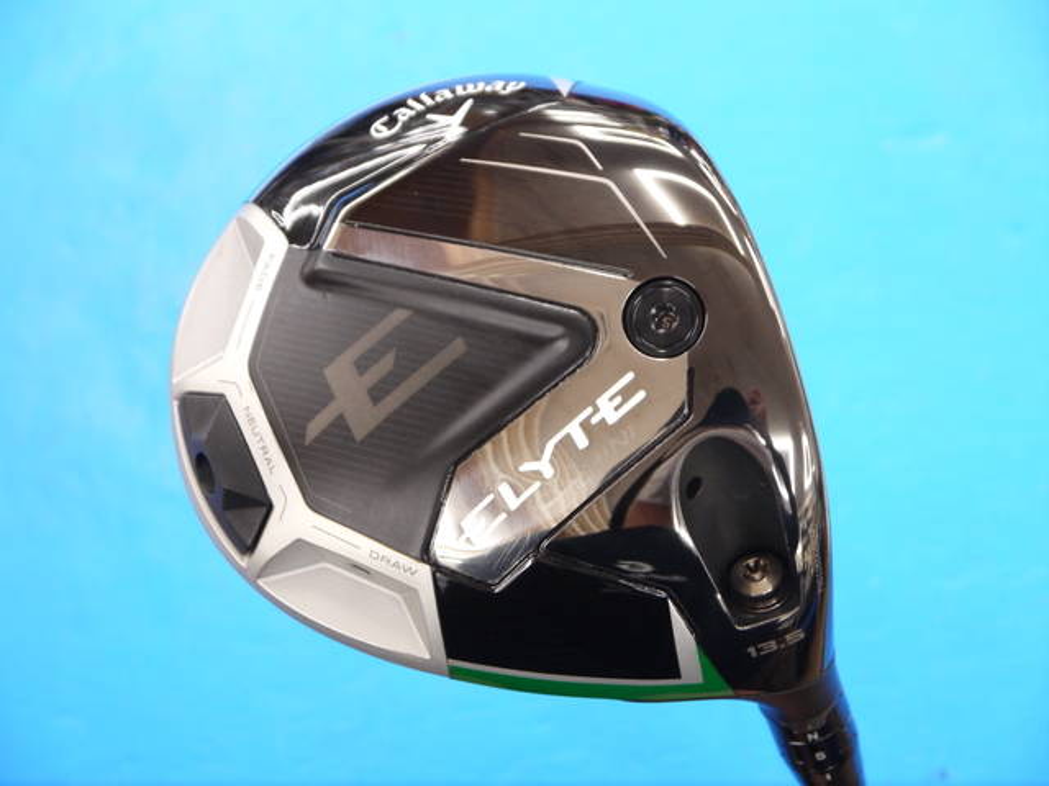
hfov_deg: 23.3
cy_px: 393
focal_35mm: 84
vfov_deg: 17.6
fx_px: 2546
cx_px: 524
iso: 800
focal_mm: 42
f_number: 5.6
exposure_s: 1/60
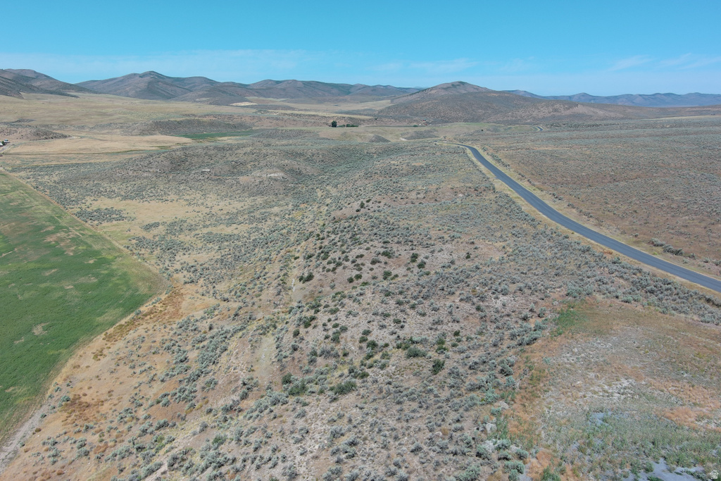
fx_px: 581
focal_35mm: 29
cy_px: 240
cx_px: 360
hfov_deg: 63.7
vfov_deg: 45.0
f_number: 2.8
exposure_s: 1/1799
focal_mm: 10.57
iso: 102
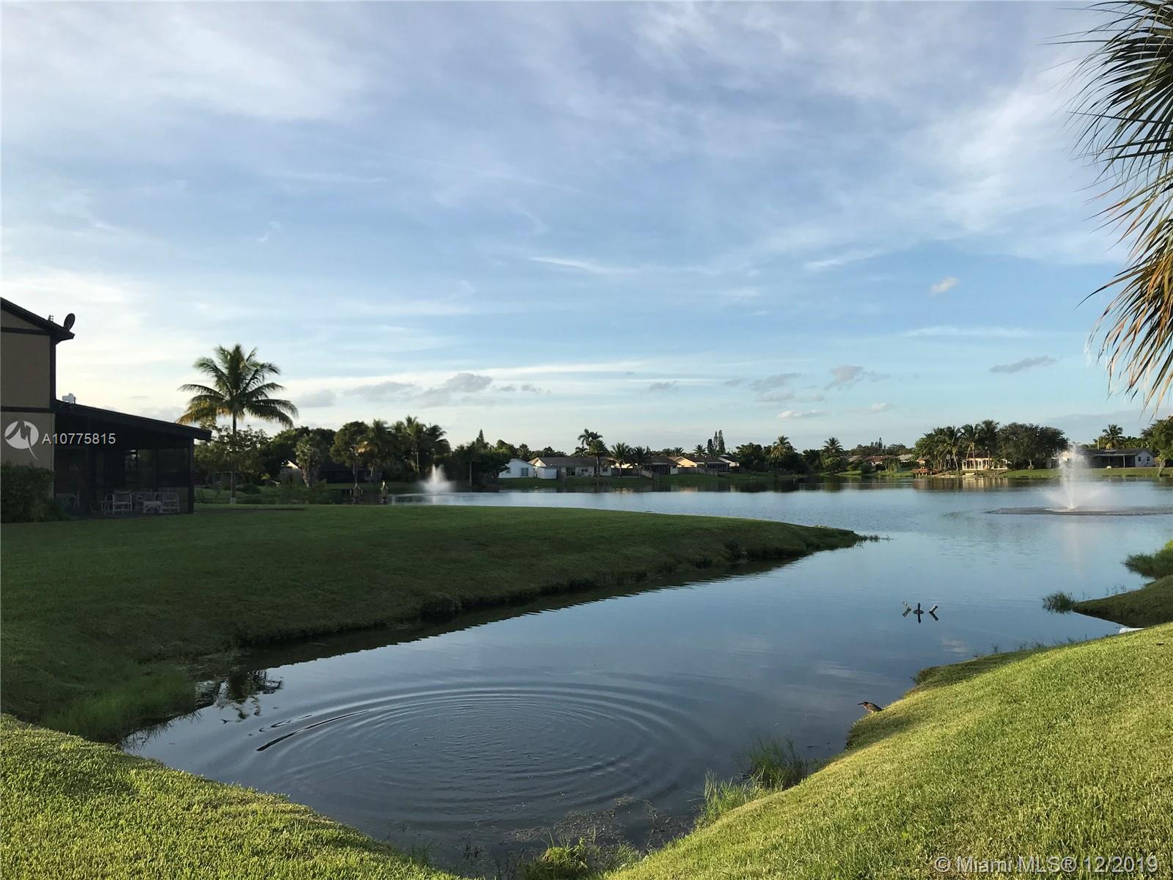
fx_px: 949
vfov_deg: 49.7
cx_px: 586
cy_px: 440
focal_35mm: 28
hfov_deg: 63.4
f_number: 1.8
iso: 20
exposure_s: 1/1429
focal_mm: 3.99
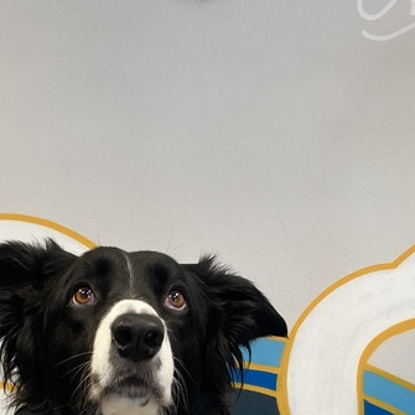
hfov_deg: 24.1
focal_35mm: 71
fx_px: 963
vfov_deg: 21.7
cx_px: 123
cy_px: 554
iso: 80
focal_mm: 3.99
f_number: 1.8
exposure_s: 1/43
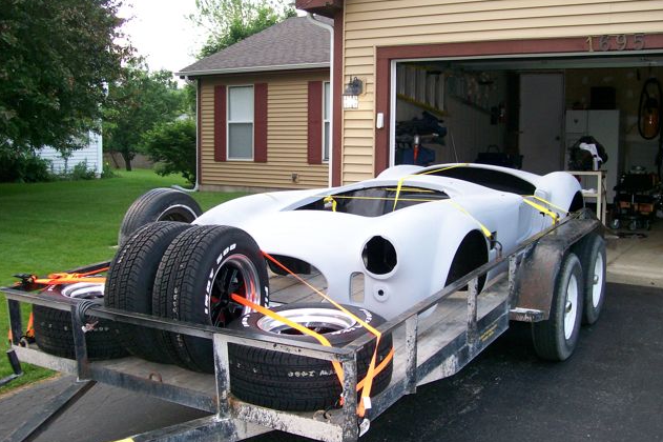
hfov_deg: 50.7
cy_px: 228
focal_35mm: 38
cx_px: 330
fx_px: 699
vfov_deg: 35.0
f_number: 2.7
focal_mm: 6
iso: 140
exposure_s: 1/91.3
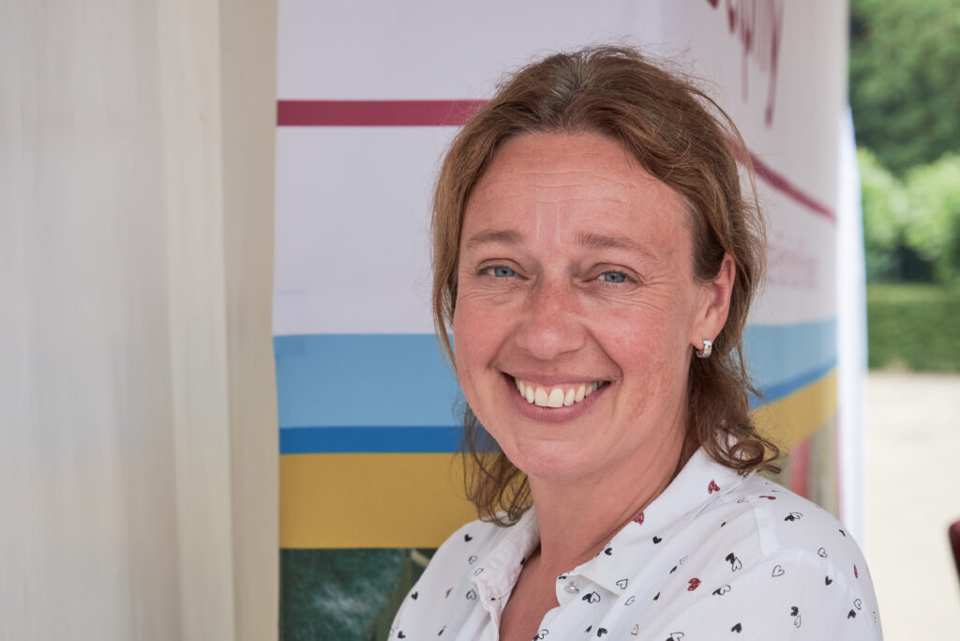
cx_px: 480
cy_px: 320
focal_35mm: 85
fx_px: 2267
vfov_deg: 16.1
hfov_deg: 23.9
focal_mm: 56.5
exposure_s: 1/250
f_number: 5.6
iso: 400
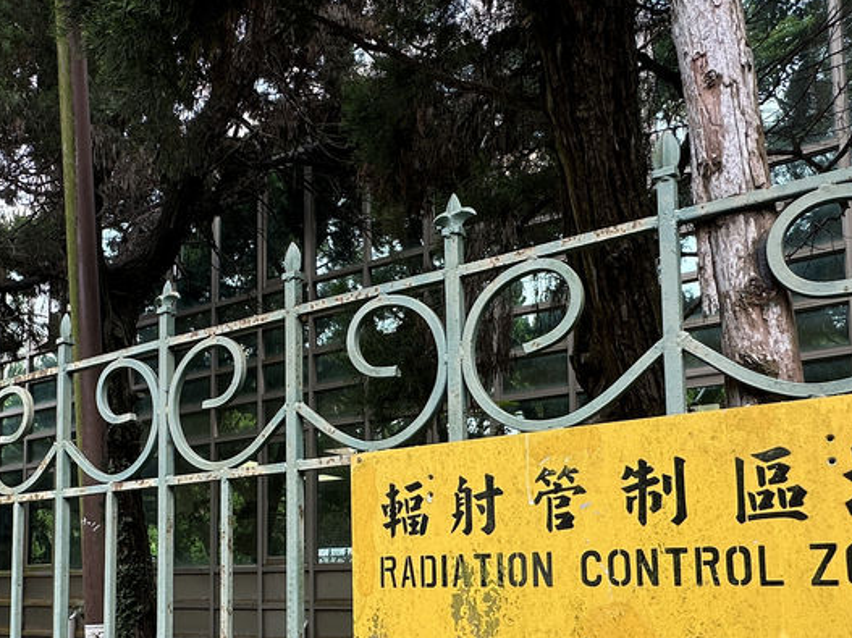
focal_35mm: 34
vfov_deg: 40.1
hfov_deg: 53.6
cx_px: 341
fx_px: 837
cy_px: 512
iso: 40
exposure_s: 1/153
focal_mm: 2.22
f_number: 2.2
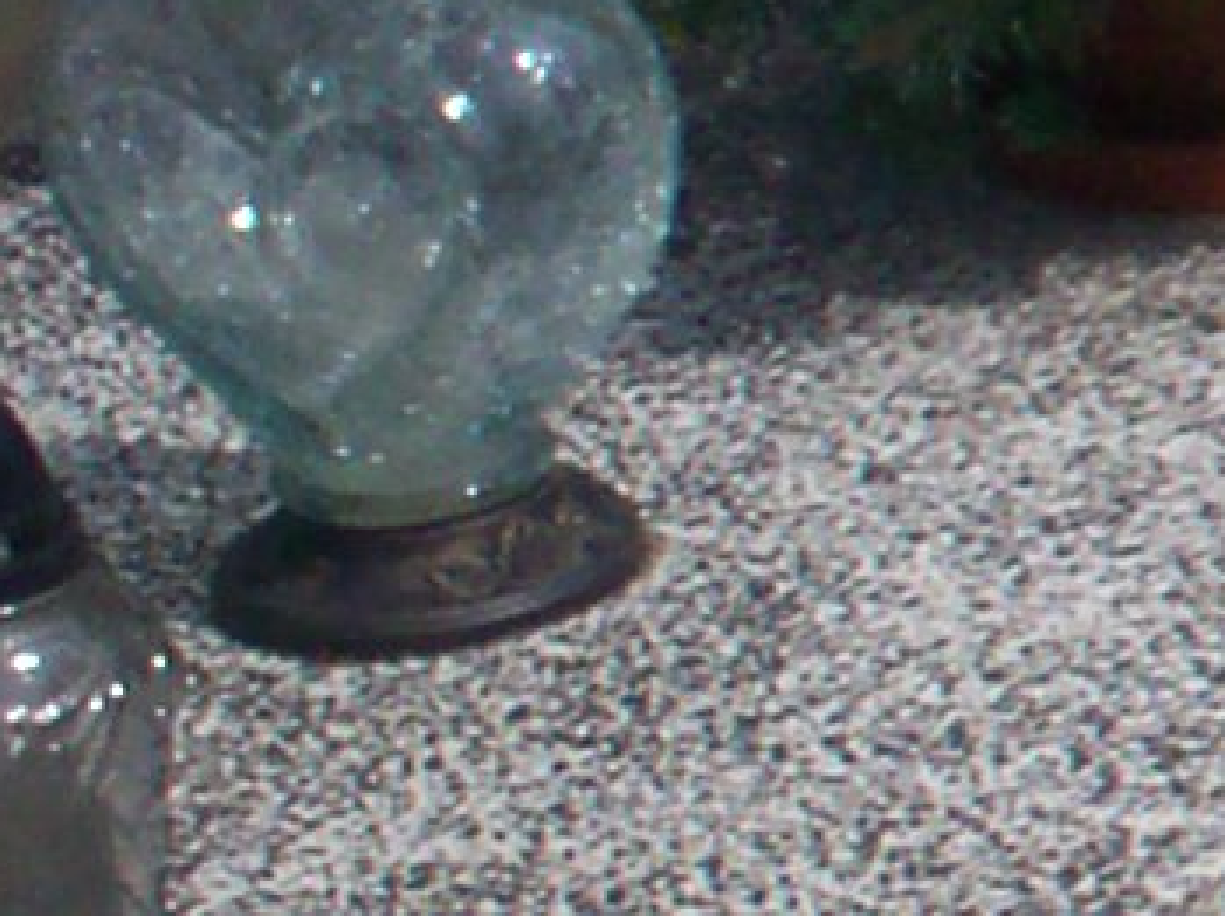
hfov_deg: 6.5
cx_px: 4163
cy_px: 42
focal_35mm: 266
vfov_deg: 5.6
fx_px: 9404
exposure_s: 1/1148
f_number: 4.5
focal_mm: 6
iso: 100
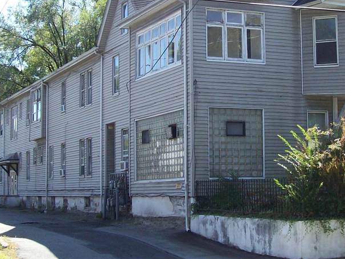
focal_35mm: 76
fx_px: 758
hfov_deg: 25.5
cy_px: 93
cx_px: 228
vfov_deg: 19.4
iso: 80
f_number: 2.7
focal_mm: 6
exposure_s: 1/399
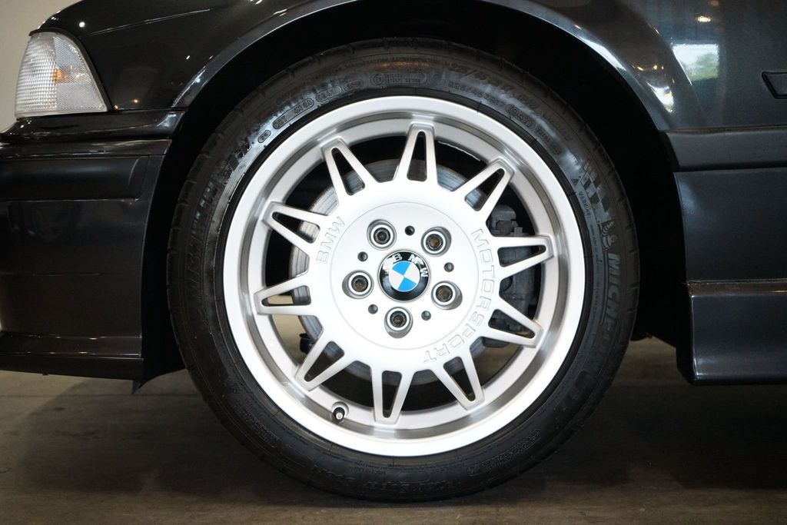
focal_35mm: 44
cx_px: 394
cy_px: 262
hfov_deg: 44.5
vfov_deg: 30.5
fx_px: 962
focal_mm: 44
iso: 10000
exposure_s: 1/320
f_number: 4.5
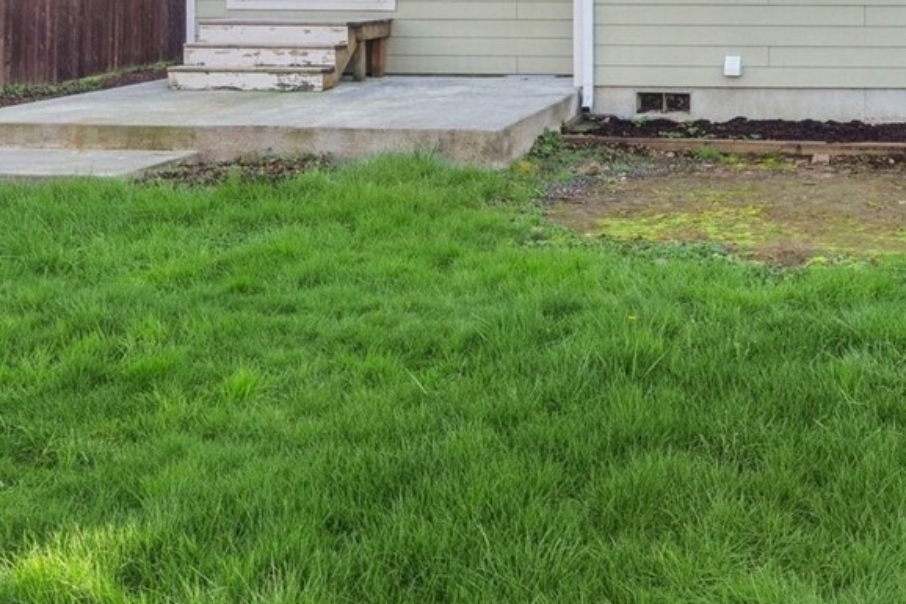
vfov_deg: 27.0
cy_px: -7
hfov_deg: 40.3
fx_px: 1182
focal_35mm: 47
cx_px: 717
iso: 400
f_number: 8
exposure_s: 1/200
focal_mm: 16
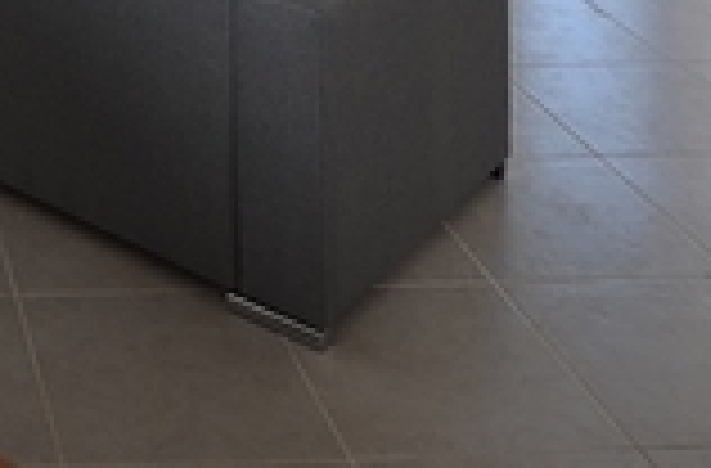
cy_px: -522
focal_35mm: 69
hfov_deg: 25.4
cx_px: -205
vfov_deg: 15.1
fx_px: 1357
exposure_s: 1/100
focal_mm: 10
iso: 200
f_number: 5
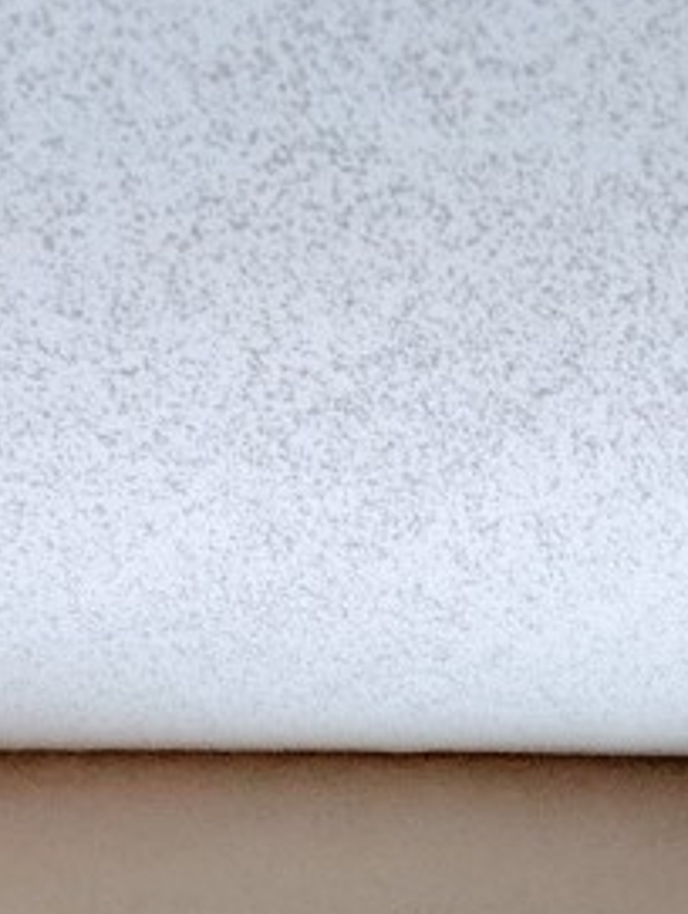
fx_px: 3596
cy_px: 2034
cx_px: -491
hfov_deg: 10.4
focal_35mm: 136
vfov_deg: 12.2
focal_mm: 6.9
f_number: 1.68
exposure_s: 1/52.4
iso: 22
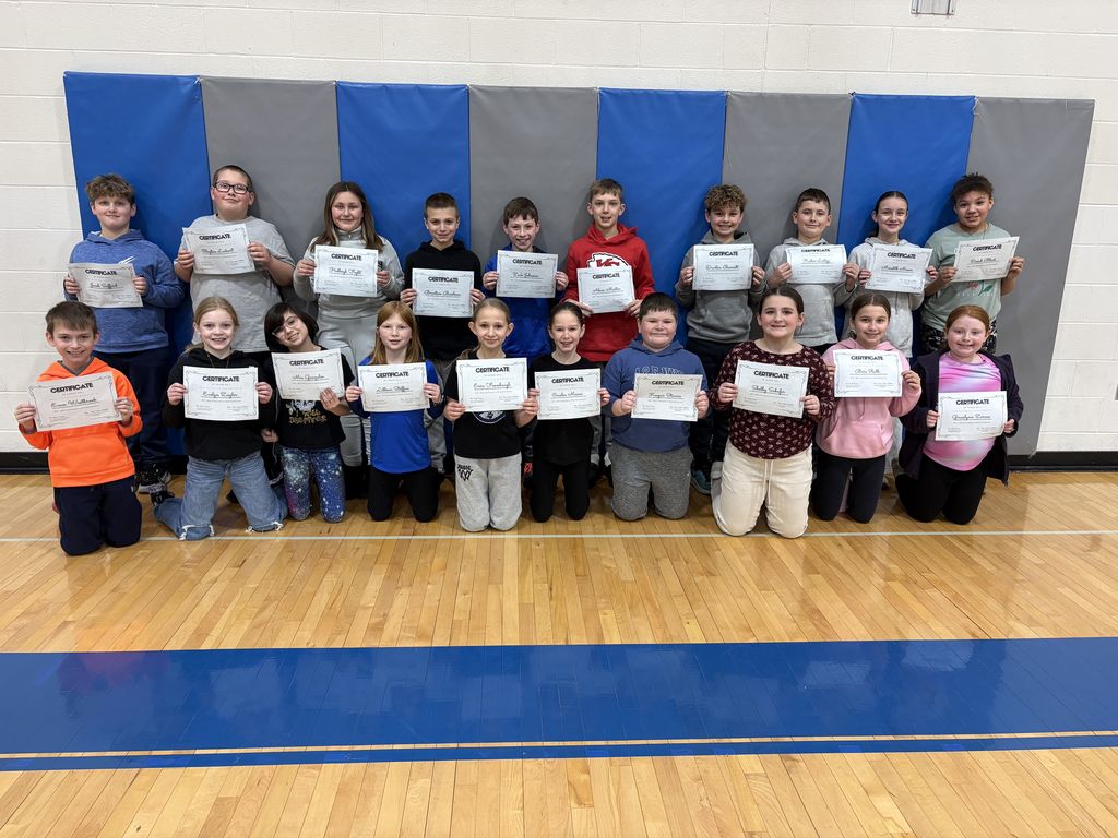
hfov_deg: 67.3
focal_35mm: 26
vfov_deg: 53.1
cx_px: 559
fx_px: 840
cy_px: 419
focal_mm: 5.96
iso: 125
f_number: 1.6
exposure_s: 1/60
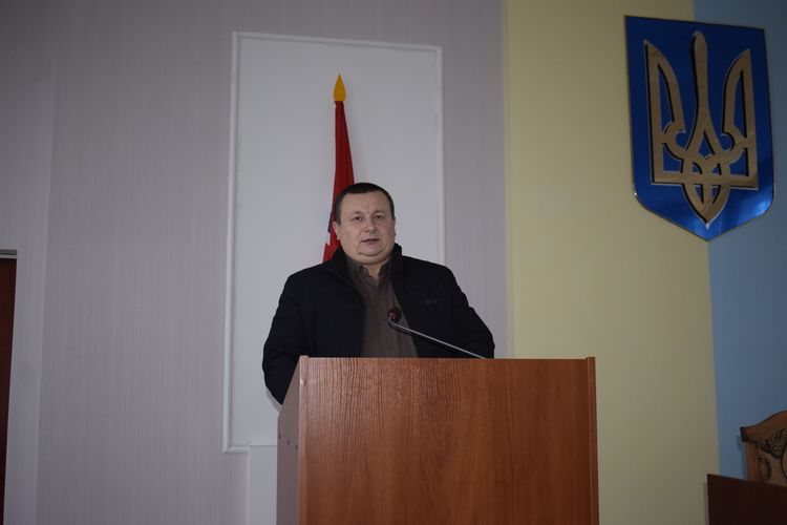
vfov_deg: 33.0
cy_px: 262
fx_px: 885
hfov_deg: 47.9
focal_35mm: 40
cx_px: 394
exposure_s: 1/60
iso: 1100
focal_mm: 27
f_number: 4
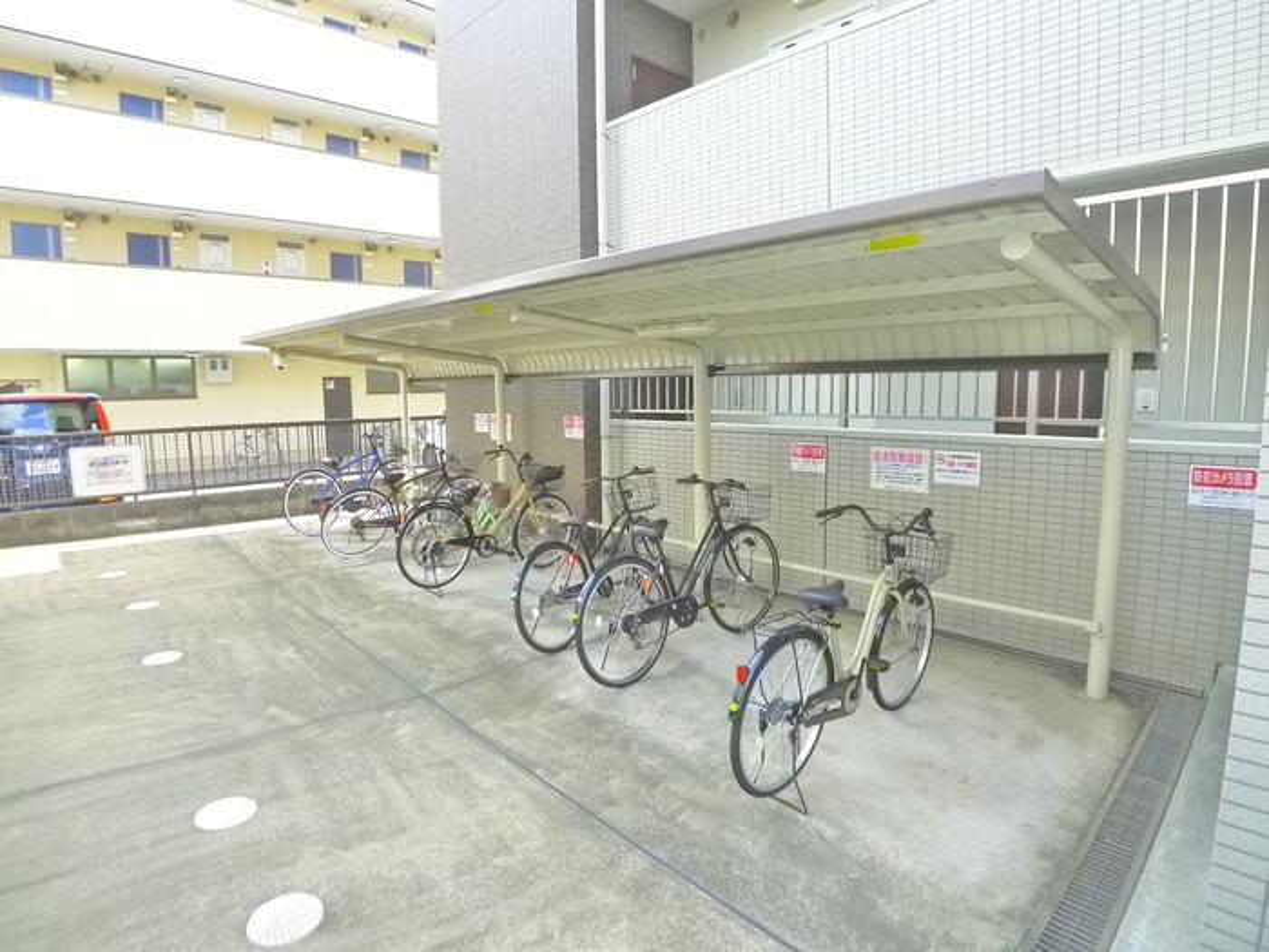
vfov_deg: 56.8
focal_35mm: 24
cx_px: 634
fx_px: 880
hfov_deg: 71.6
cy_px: 476
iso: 400
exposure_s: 1/160
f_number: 2.8
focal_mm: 5.1
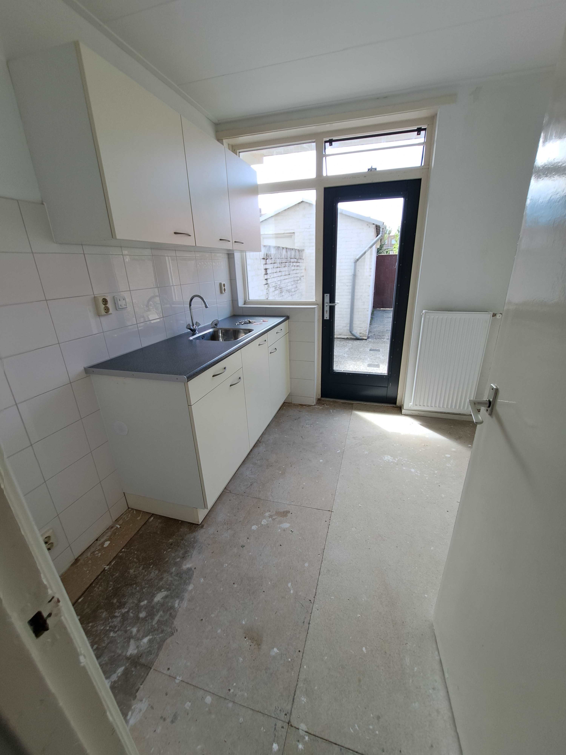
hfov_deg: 89.9
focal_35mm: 13
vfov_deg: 106.2
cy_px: 378
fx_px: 283
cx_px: 283
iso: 50
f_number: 2.2
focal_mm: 1.74
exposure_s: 1/111
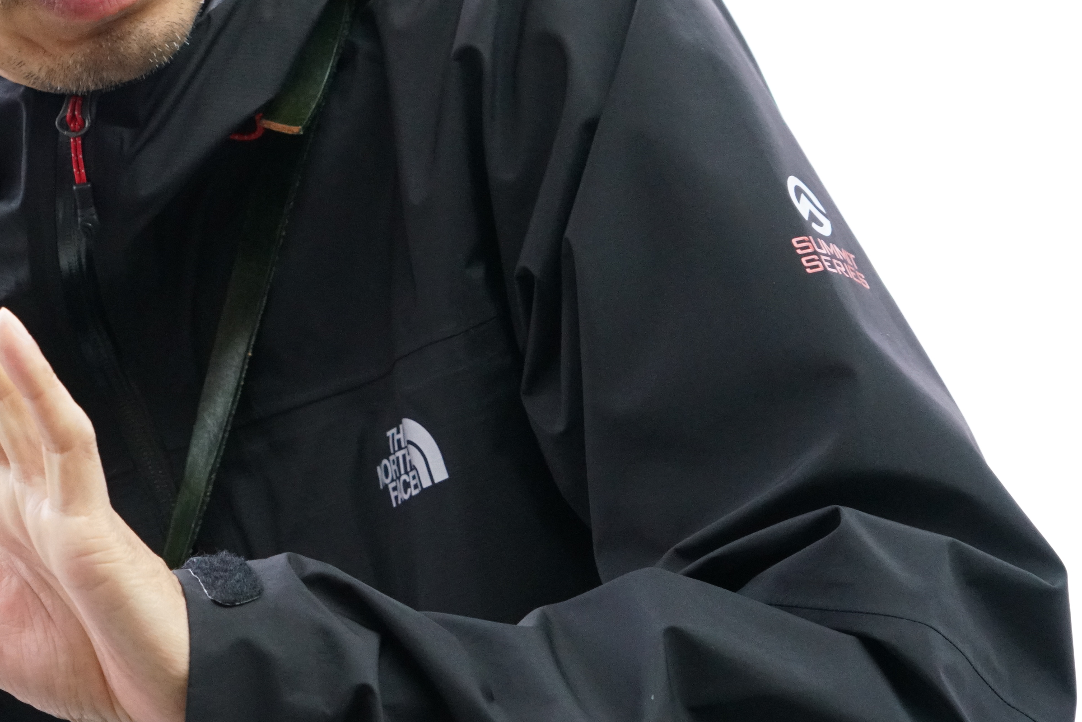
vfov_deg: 7.7
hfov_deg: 11.4
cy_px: 97
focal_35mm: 179
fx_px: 5381
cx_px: 108
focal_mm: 83
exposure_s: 1/125
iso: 4000
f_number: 7.1
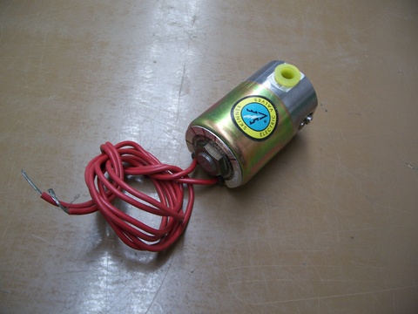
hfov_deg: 50.1
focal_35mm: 37
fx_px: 447
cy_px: 157
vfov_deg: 38.7
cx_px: 209
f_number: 2.8
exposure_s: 1/30
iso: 160
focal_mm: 7.8
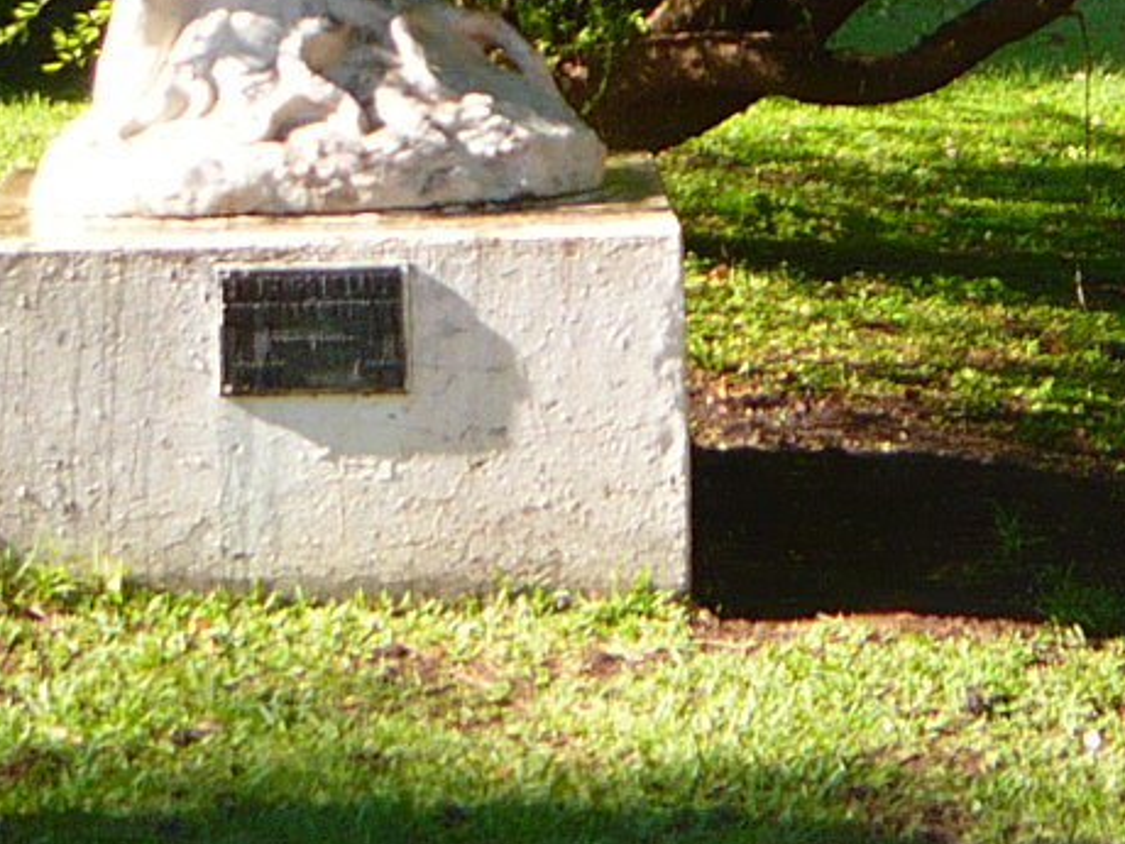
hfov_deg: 13.4
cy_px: -741
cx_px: 758
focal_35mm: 147
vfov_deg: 9.5
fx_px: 4777
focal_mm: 5.5
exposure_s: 1/250
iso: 100
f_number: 2.8
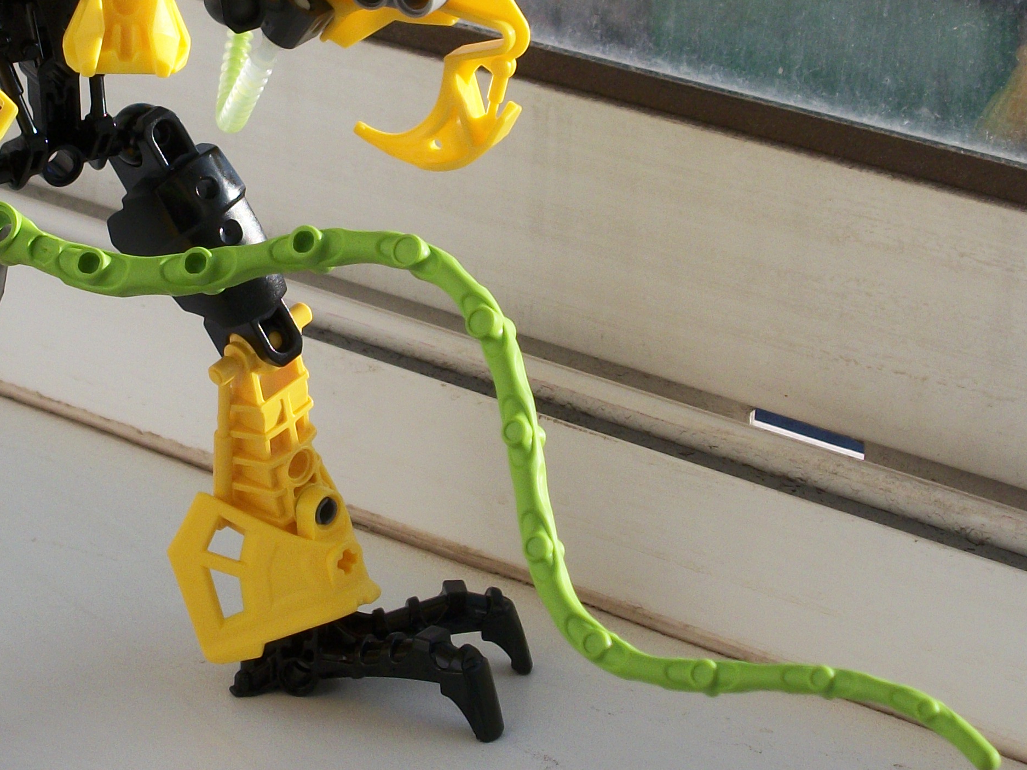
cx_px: 137
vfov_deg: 10.2
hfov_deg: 13.5
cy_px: 199
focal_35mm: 145
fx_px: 4302
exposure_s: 1/500
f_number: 4.5
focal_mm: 12.1
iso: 80
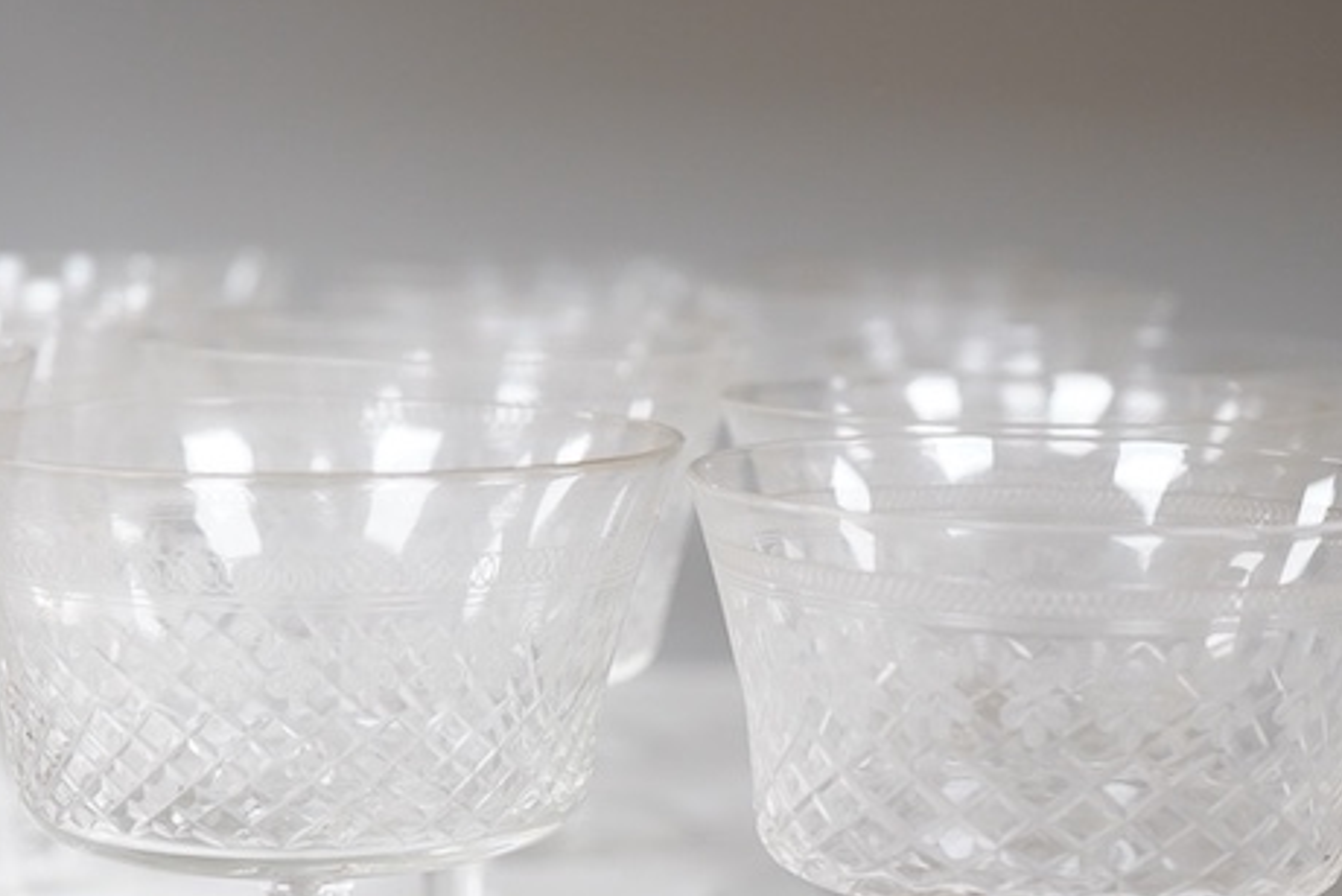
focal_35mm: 88
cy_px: 794
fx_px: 3281
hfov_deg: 23.1
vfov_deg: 15.4
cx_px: 618
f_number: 6.3
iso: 1250
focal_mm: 30
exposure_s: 1/125
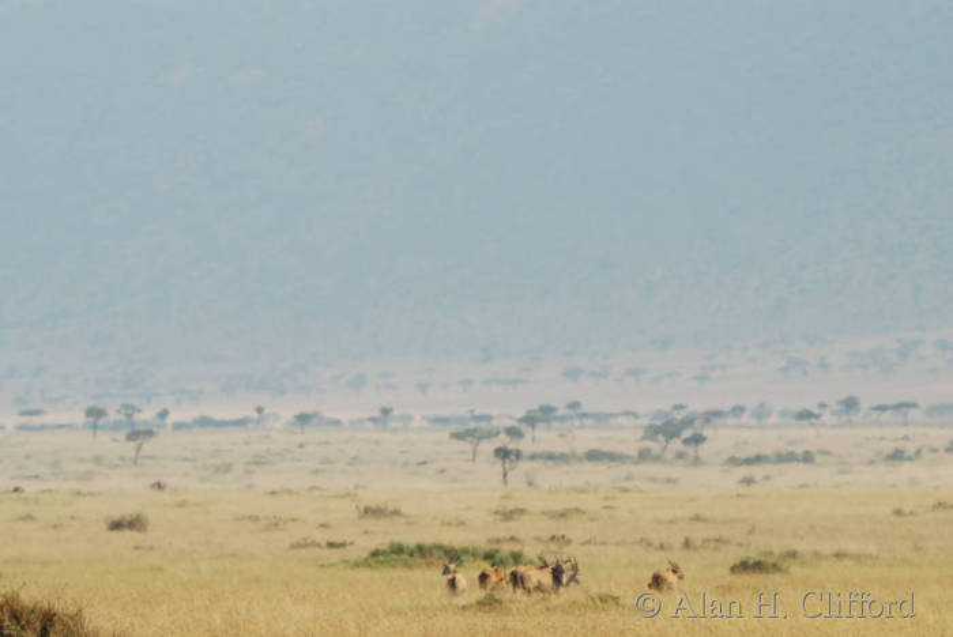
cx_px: 476
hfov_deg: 3.4
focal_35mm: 600
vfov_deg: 2.3
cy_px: 318
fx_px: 15896
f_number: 9
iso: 100
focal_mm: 400
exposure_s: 1/200
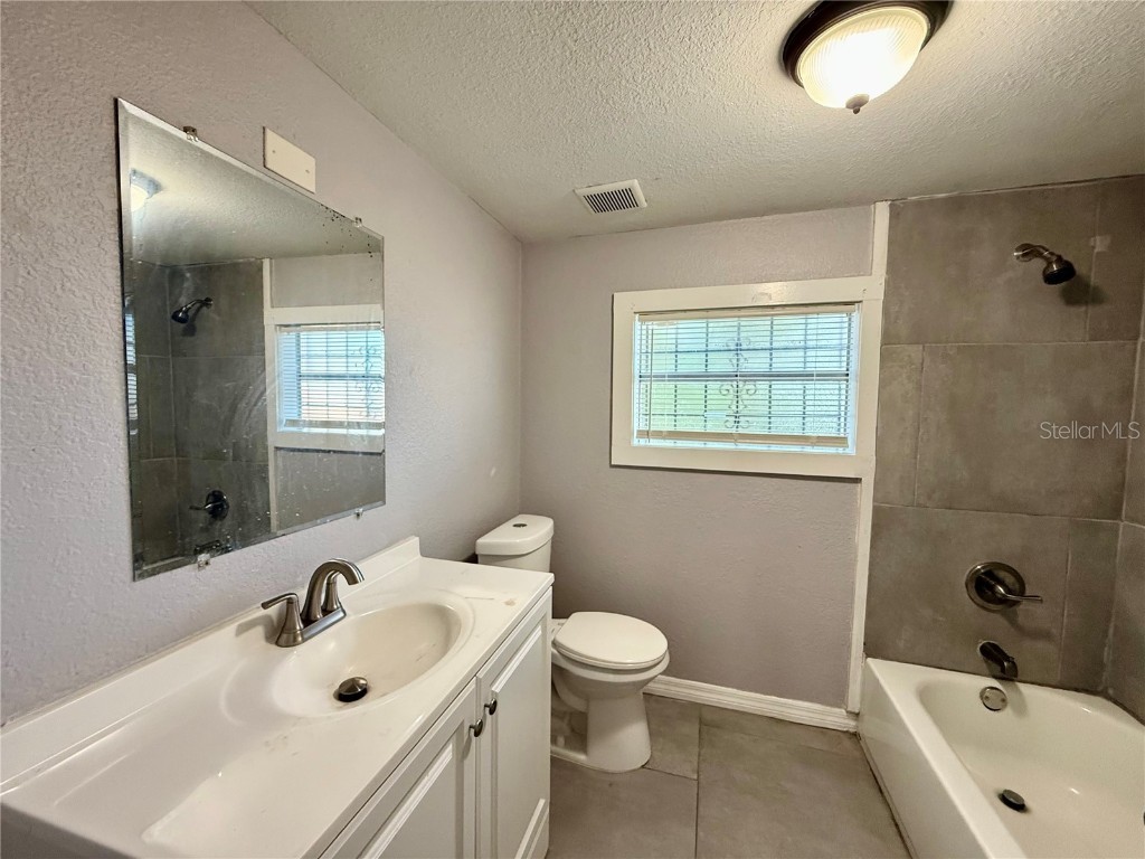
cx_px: 572
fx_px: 463
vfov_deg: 85.7
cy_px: 430
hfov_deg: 102.1
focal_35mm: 14
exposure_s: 1/120
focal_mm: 2.22
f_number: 2.2
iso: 500
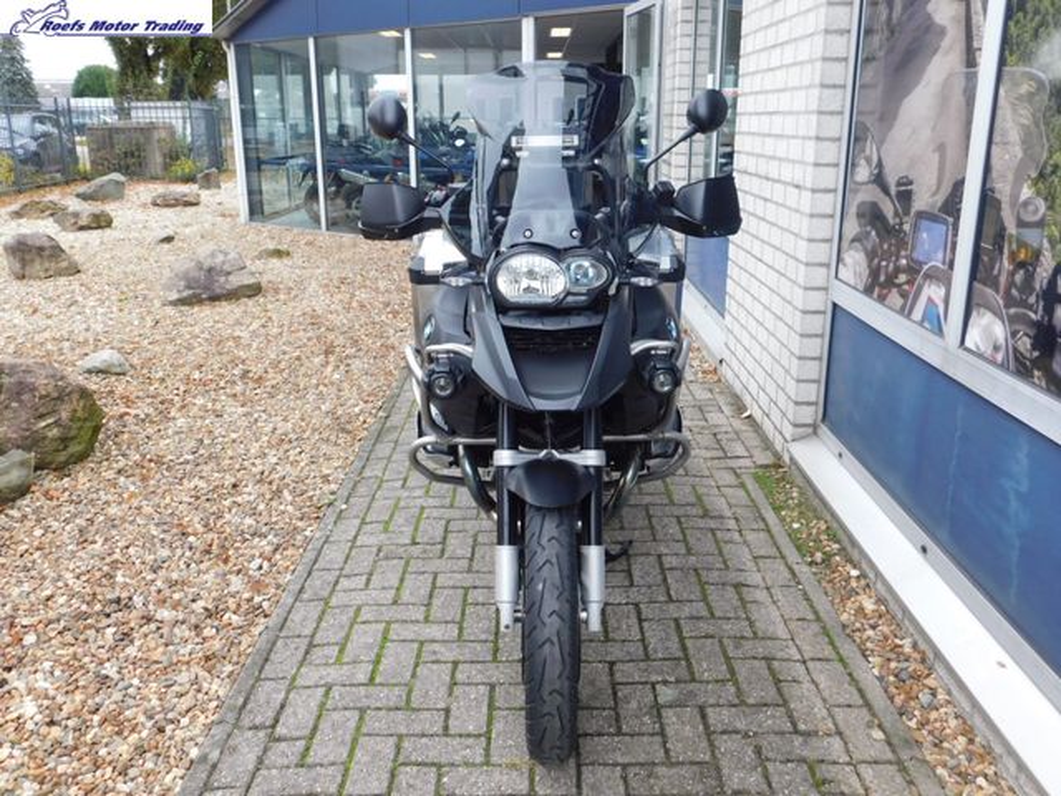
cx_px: 530
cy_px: 398
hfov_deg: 60.0
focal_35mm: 30
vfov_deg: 46.8
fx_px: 920
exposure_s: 1/60
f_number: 3.2
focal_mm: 5.3
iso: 125
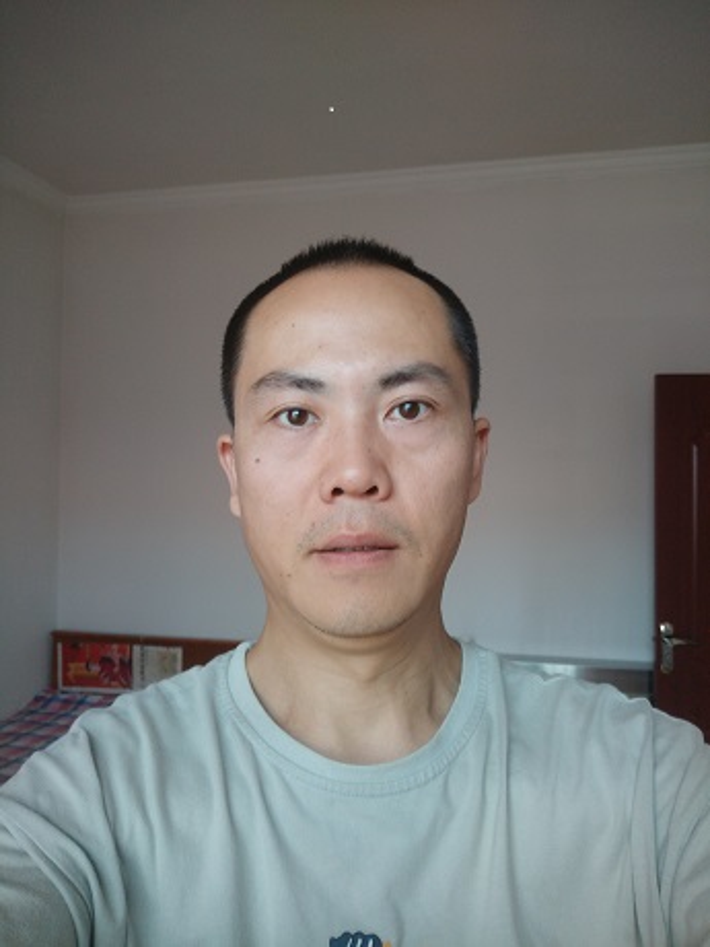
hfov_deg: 63.4
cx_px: 355
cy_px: 474
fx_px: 574
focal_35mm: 21
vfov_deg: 79.0
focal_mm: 3.57
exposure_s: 1/50
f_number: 2
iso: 160
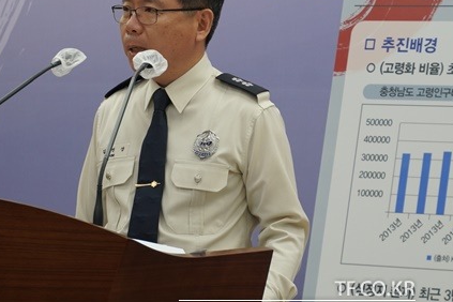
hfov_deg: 11.6
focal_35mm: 177
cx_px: 297
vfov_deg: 7.8
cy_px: 133
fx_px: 2227
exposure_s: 1/160
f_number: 5.6
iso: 500
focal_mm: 78
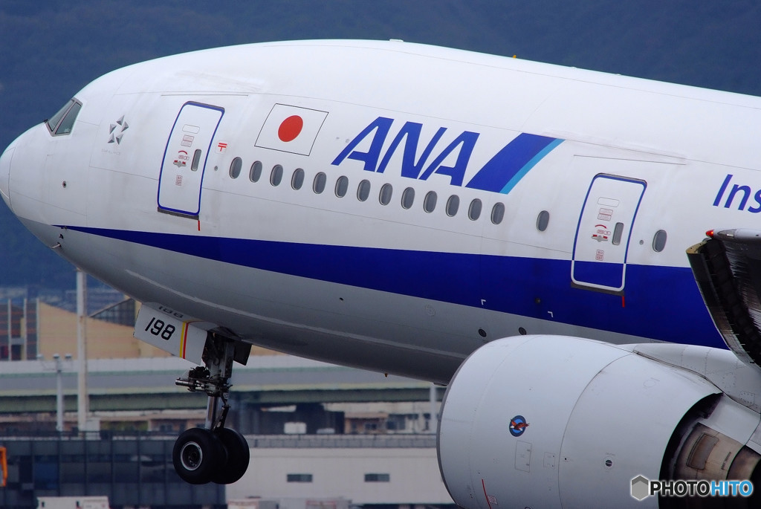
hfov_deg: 3.3
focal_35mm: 630
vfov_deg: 2.2
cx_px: 380
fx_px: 13330
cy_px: 254
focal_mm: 420
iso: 640
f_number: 8
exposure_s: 1/1600
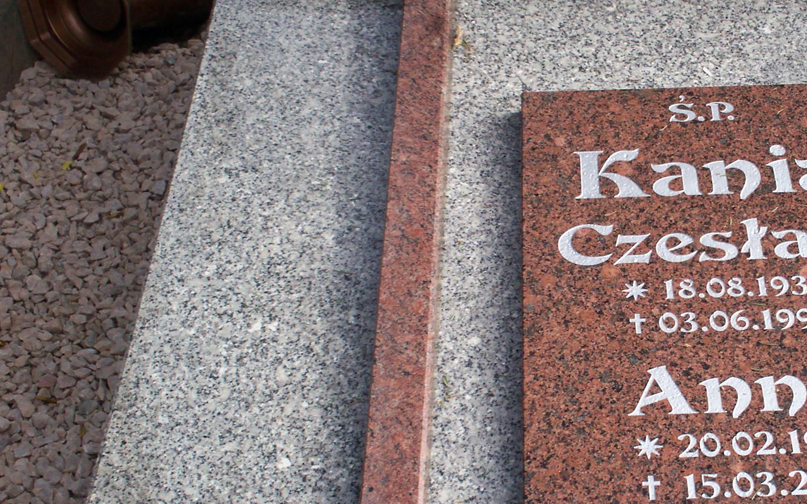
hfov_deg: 33.2
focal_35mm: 60
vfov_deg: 21.6
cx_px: 628
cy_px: 284
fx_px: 1320
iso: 100
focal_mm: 6
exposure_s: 1/268
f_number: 4.5
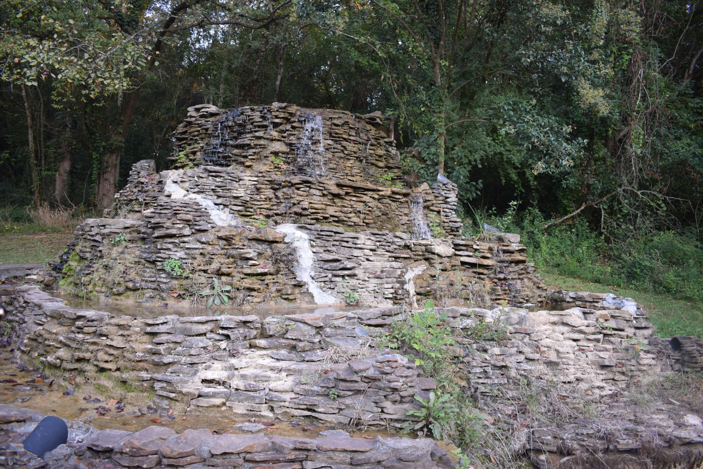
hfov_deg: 61.9
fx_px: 586
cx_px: 352
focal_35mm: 30
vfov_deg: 43.6
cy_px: 234
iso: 400
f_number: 5
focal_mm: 20
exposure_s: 1/100
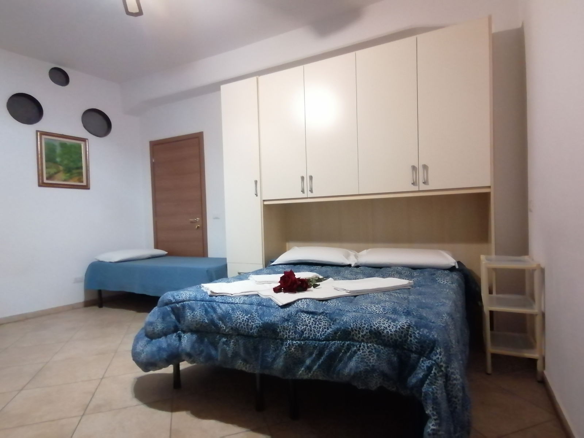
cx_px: 292
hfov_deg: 81.7
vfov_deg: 66.0
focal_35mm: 20
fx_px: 337
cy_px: 219
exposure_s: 1/16.7
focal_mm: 2.7
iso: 800
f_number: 2.4
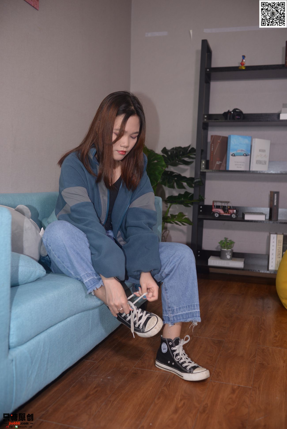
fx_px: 418
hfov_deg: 37.9
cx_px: 144
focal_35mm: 35
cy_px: 214
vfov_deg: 54.4
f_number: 4
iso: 400
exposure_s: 1/160
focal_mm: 35
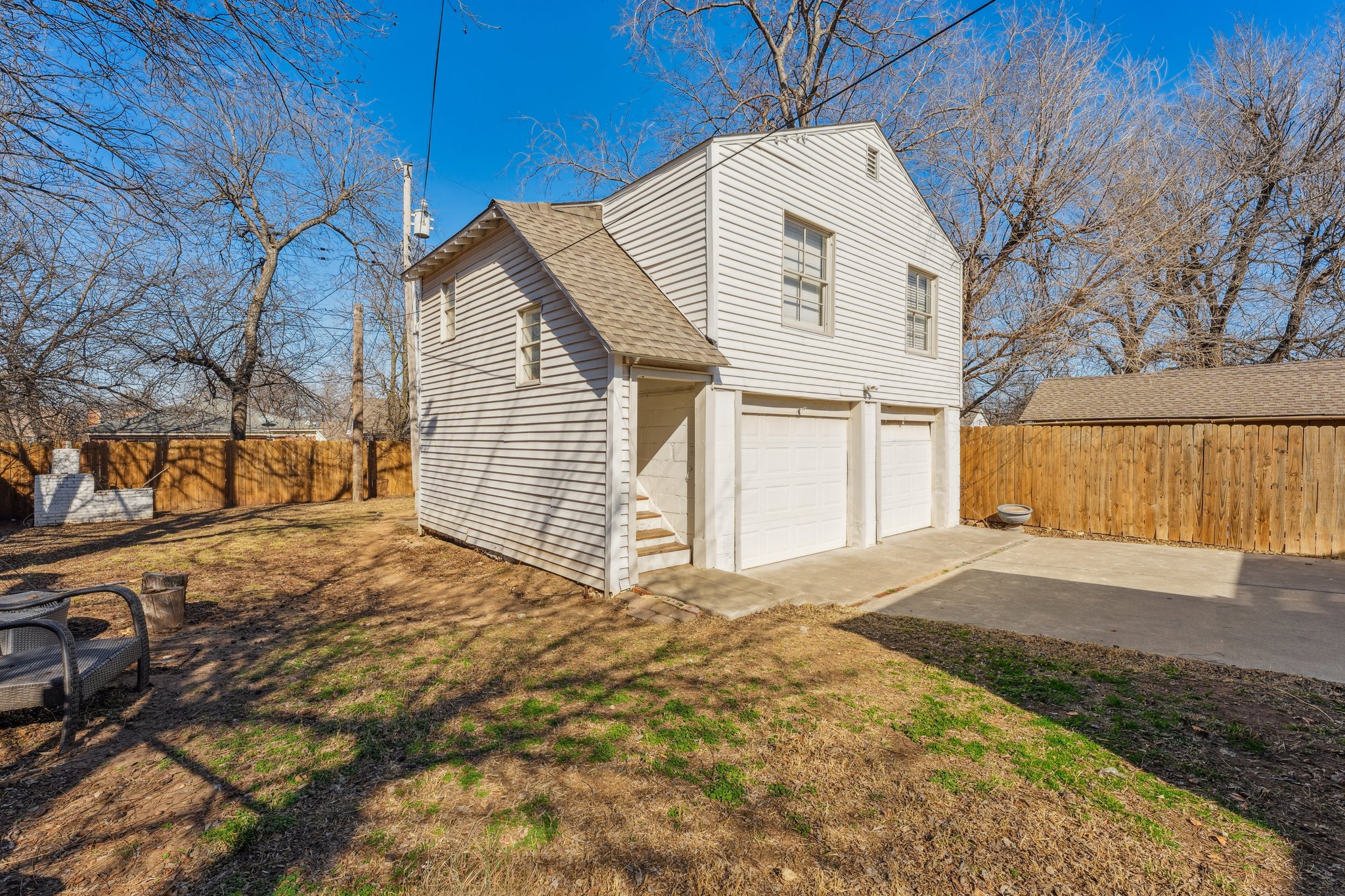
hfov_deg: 99.7
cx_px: 672
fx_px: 568
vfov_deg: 76.6
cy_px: 448
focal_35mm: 15
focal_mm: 15.2
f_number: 10
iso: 200
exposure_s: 1/640
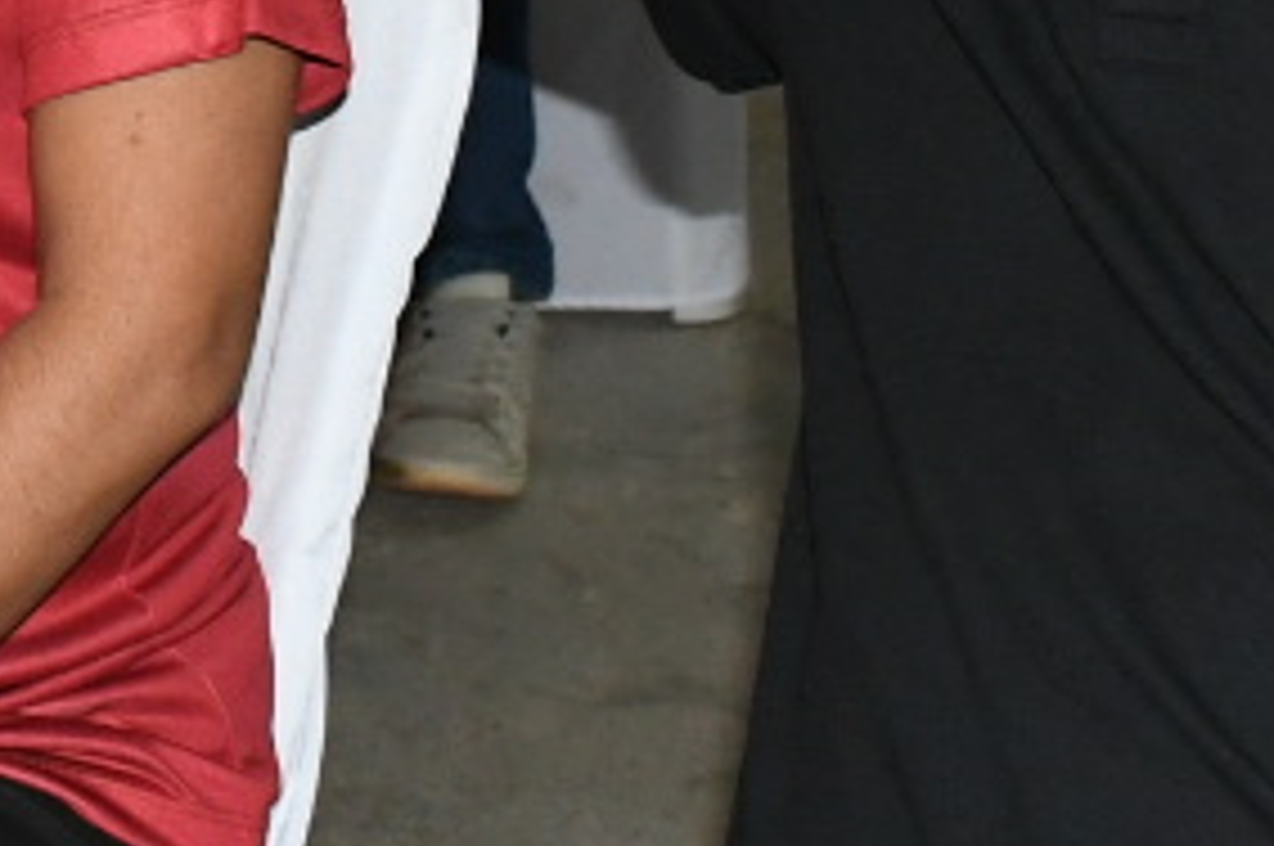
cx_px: -900
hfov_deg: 11.3
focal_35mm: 172
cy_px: -680
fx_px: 6080
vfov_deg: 7.7
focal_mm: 20
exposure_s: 1/100
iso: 1600
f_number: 5
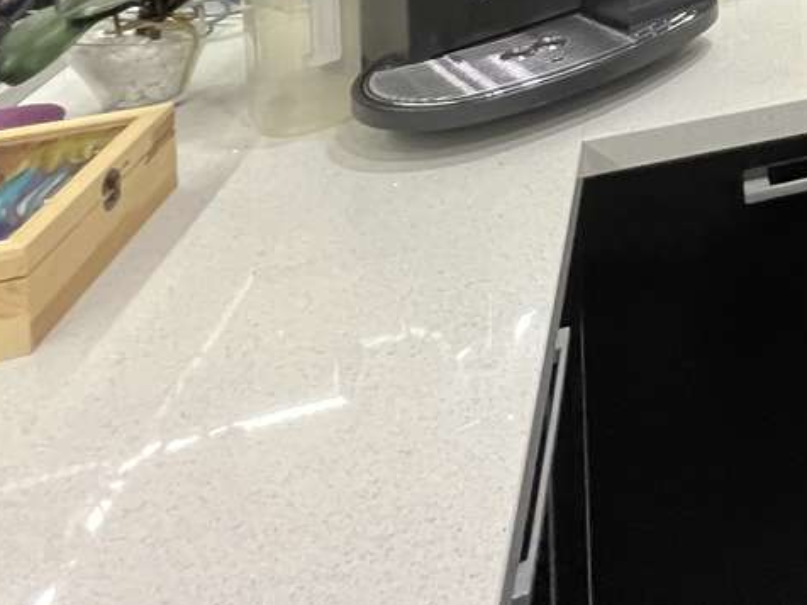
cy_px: -343
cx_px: 1112
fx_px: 956
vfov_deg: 25.0
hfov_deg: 31.6
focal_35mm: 41
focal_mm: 1.57
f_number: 1.8
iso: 500
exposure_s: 1/50
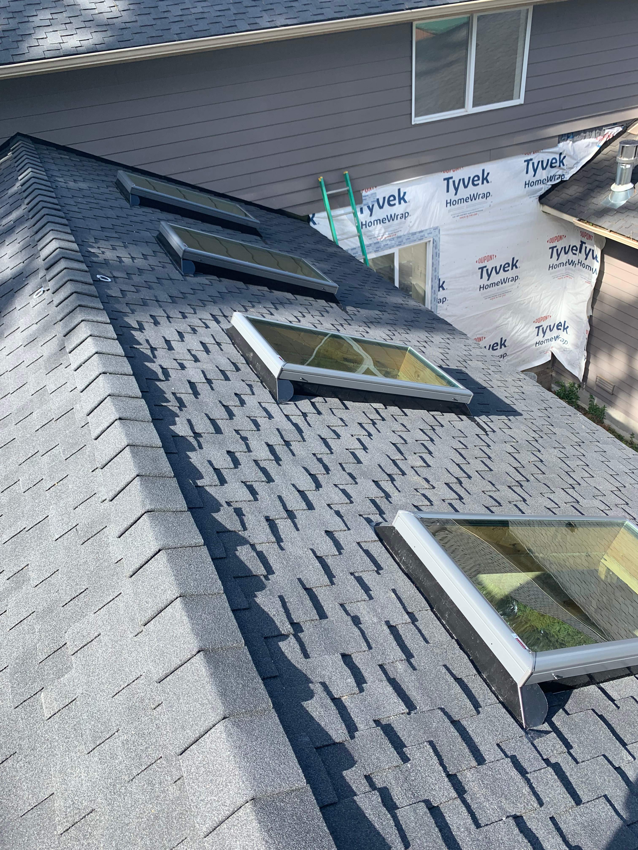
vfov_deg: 67.3
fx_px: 639
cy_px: 425
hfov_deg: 53.1
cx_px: 319
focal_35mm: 26
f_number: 1.8
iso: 25
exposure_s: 1/463
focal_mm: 4.25
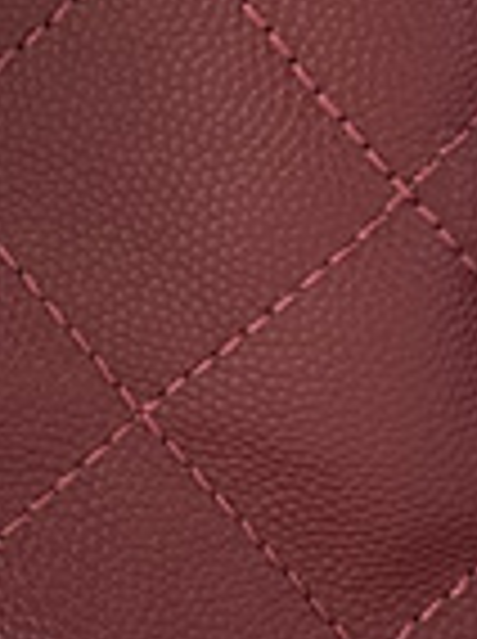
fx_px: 4054
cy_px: 63
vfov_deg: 9.0
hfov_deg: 6.6
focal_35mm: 220
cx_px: -328
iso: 32
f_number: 1.6
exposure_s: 1/144
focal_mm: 4.2
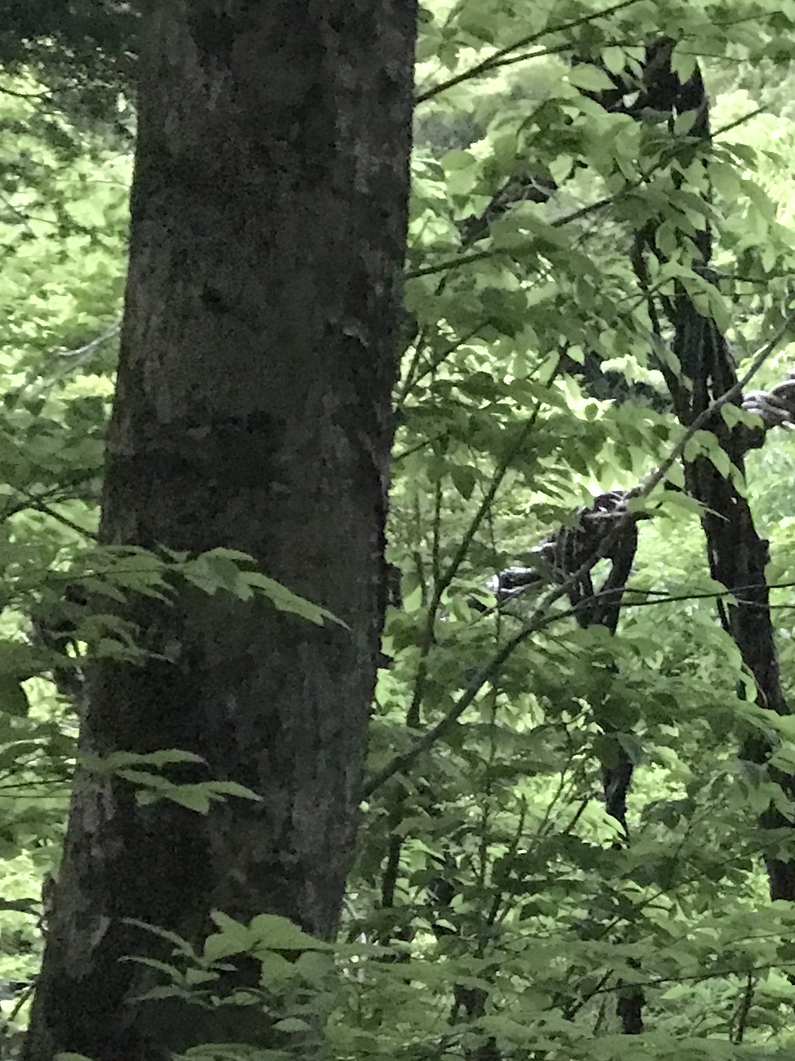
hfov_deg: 15.9
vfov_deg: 22.0
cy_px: 955
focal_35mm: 87
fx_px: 2665
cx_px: 1095
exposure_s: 1/4
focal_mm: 3.99
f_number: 1.8
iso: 125
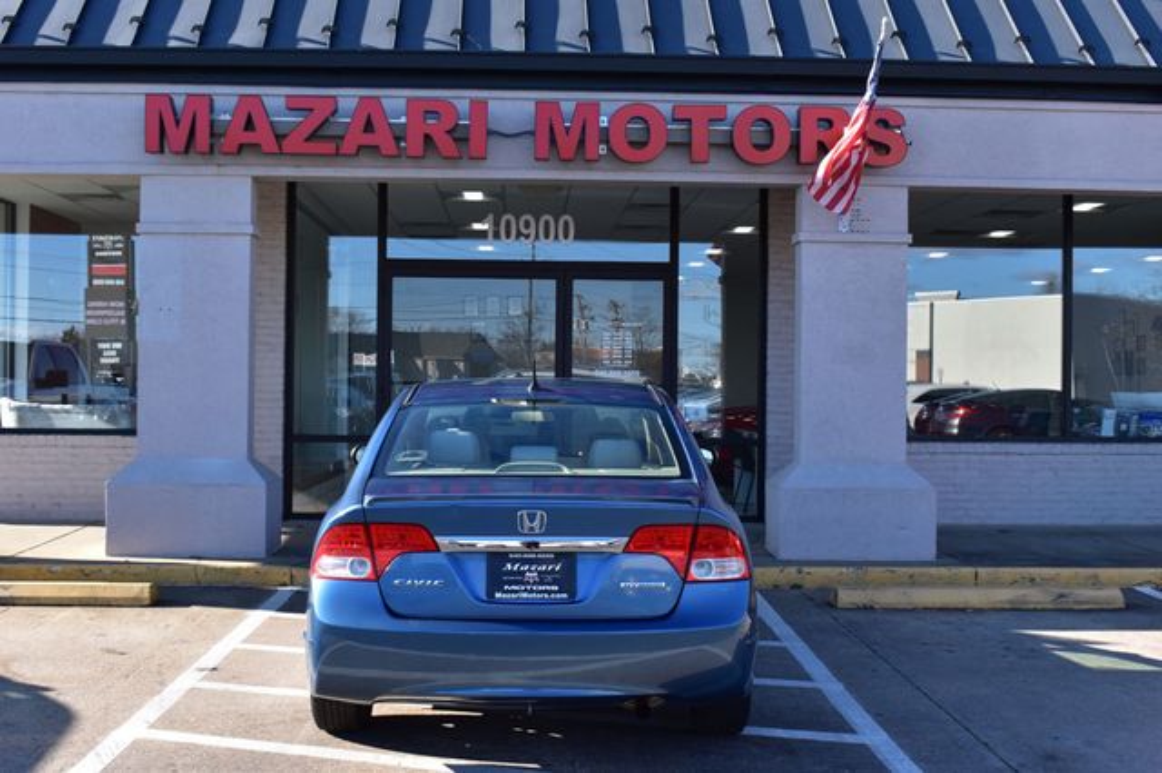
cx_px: 581
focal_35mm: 42
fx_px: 1355
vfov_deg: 31.9
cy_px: 386
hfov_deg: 46.4
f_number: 10
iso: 400
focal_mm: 28
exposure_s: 1/320
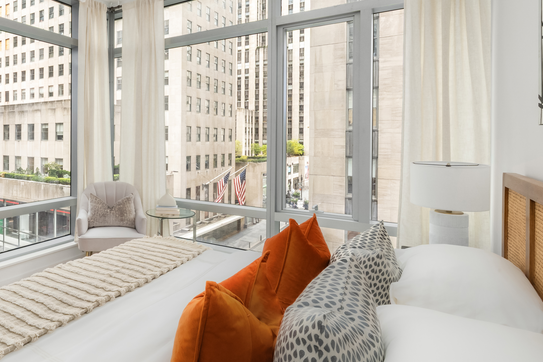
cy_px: 138
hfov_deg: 71.5
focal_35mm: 23
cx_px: 143
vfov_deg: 54.6
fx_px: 347
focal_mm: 13
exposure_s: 1/4
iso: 1250
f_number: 18
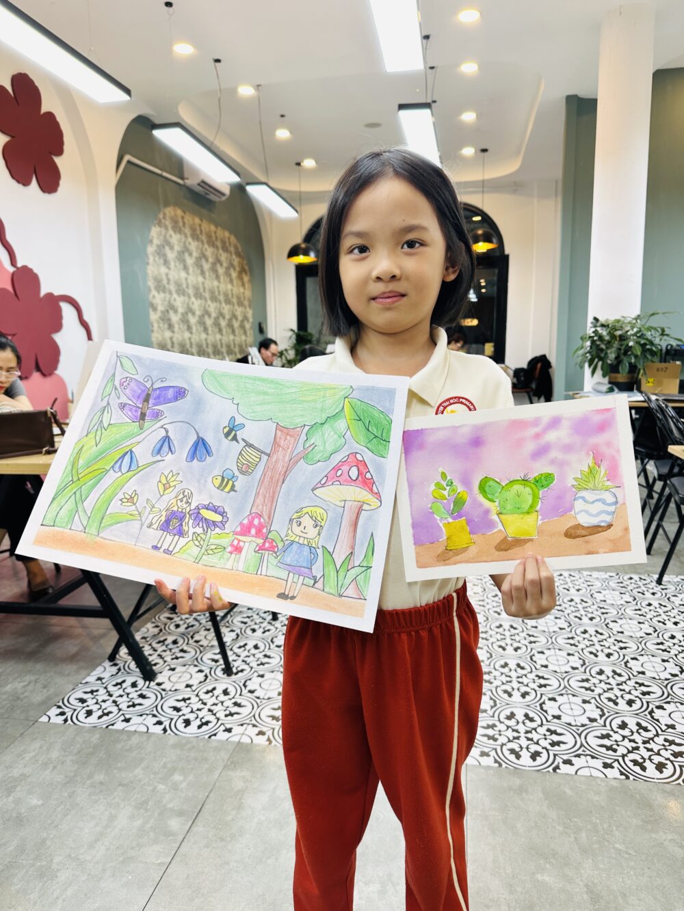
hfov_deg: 56.8
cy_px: 456
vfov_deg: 71.6
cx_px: 342
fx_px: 632
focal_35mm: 24
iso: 64
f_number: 1.78
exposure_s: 1/100
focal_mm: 6.86
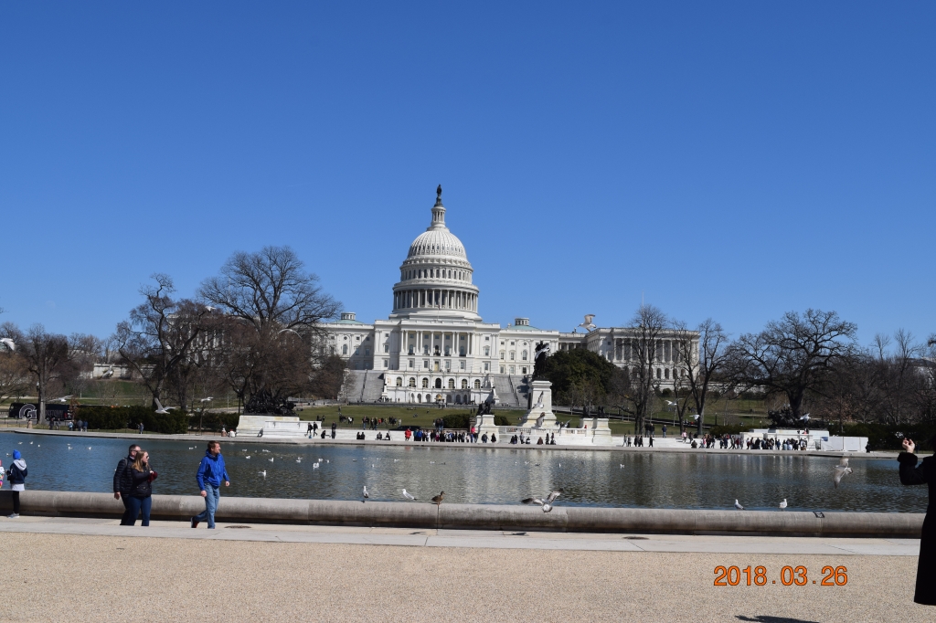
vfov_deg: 33.0
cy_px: 312
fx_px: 1053
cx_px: 468
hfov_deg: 47.9
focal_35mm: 40
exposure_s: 1/500
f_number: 11
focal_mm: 27
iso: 200
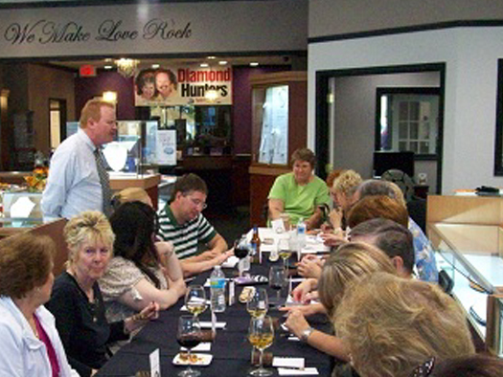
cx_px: 193
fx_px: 814
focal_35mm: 56
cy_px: 233
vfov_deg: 26.0
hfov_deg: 34.2
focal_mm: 7.1
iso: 581
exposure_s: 1/147
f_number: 3.2
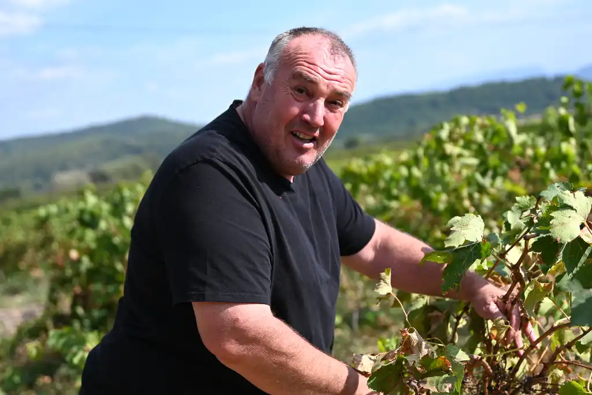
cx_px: 296
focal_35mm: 52
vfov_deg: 26.0
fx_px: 855
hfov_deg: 38.2
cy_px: 198
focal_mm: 52
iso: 100
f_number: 2.8
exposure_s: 1/1600
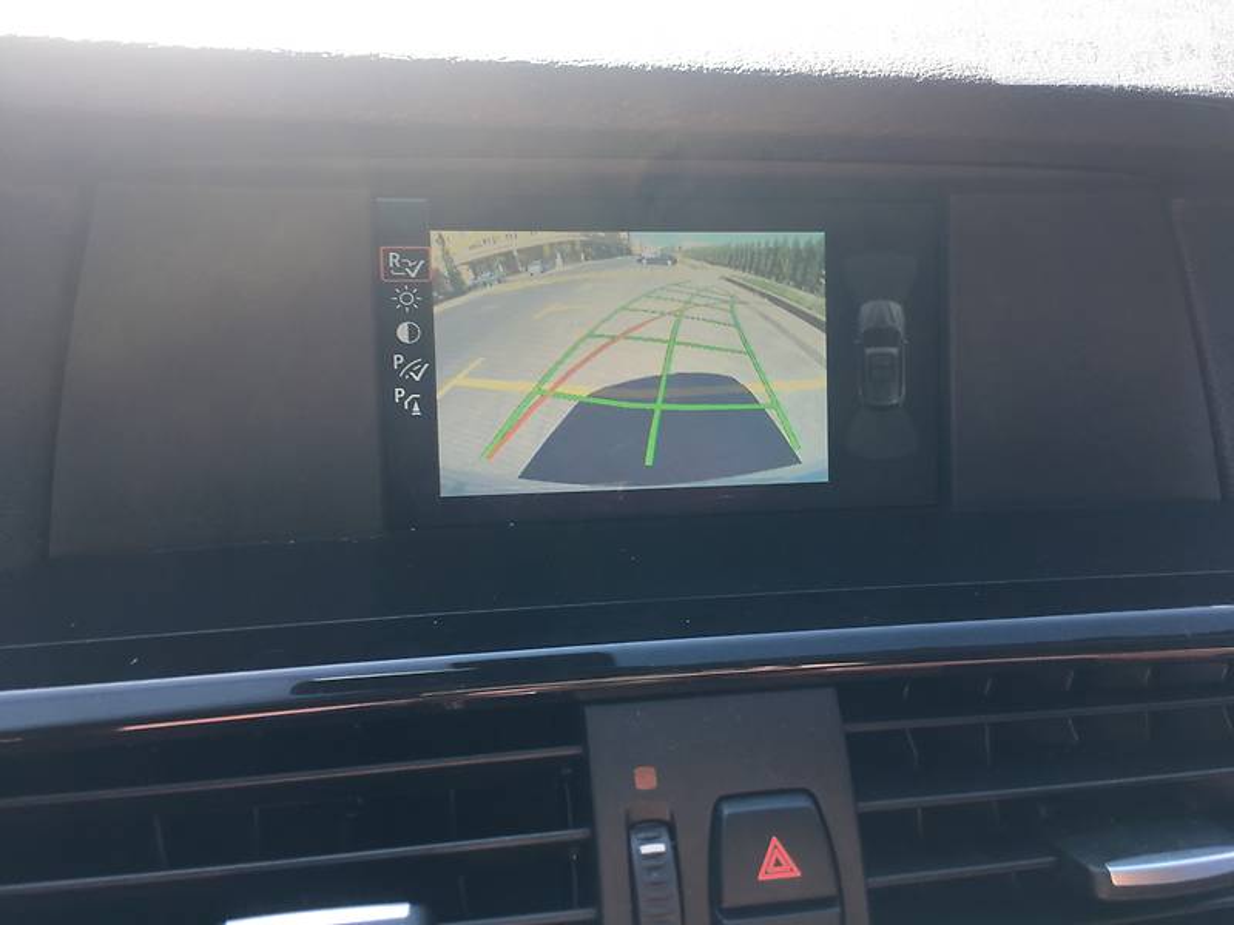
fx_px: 1034
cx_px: 617
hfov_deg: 61.7
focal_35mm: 29
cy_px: 462
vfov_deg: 48.2
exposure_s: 1/100
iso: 25
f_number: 2.2
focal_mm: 4.2
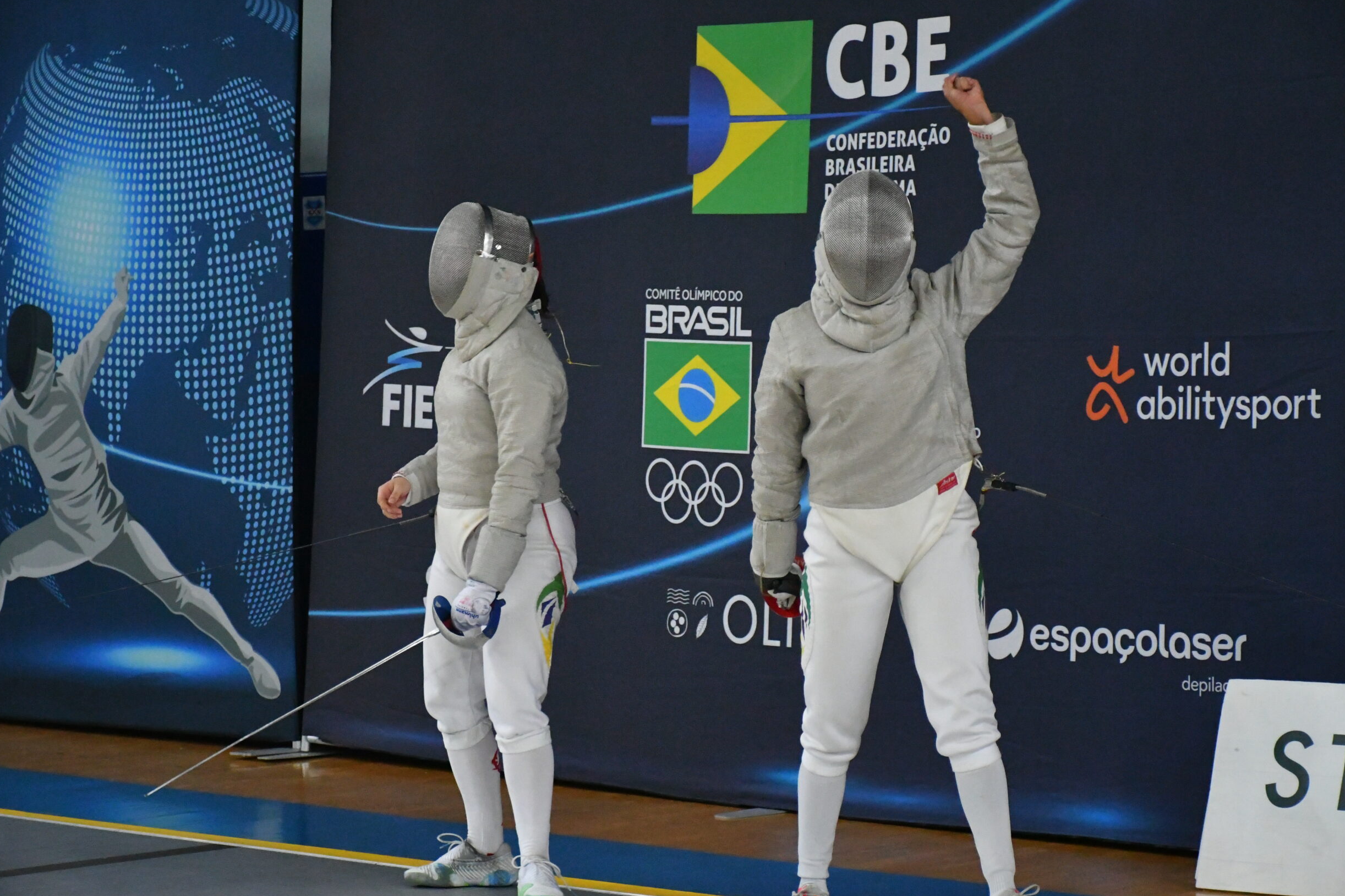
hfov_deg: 18.6
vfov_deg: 12.5
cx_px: 682
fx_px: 4109
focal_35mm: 110
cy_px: 452
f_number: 5
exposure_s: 1/500
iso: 9000
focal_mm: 70
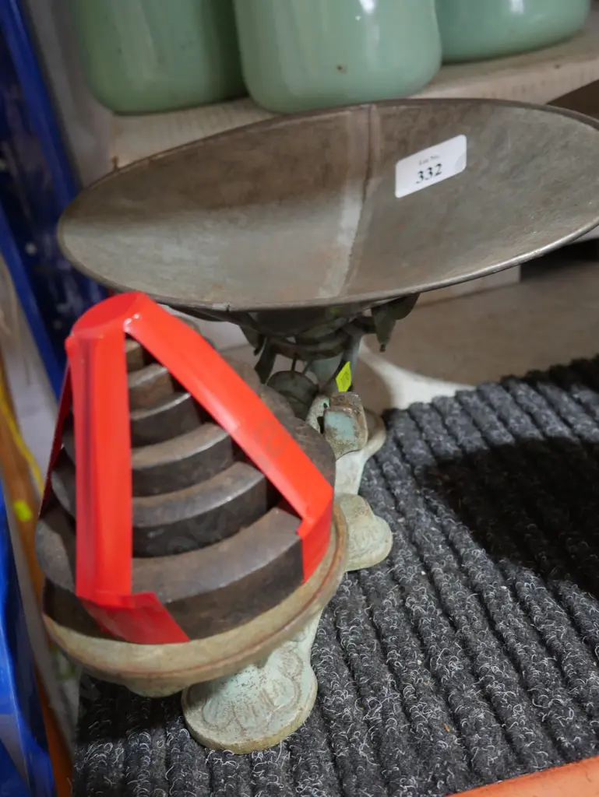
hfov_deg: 39.7
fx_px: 830
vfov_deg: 51.3
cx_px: 300
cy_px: 398
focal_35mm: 36
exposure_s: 1/60
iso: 1000
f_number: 4
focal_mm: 18
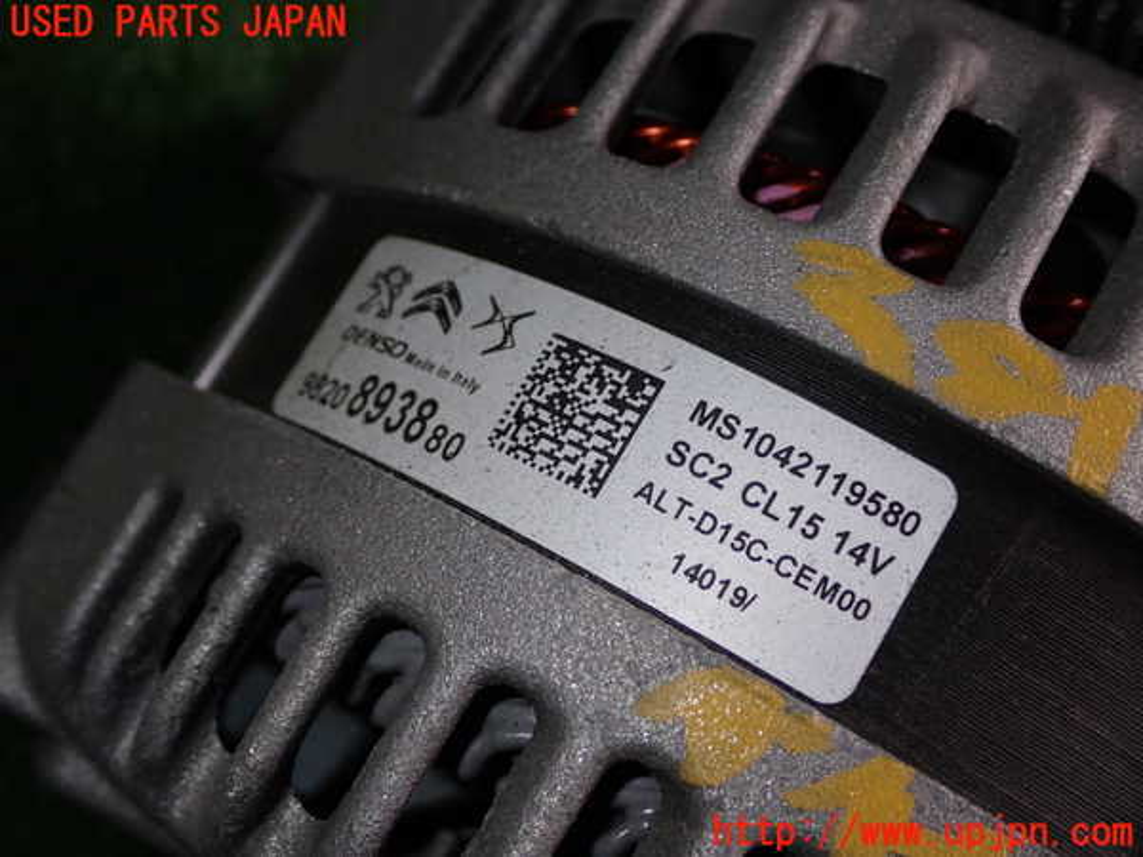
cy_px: 428
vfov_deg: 30.9
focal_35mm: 47
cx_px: 572
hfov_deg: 40.4
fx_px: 1552
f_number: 9
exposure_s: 1/50
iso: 200
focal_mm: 8.4
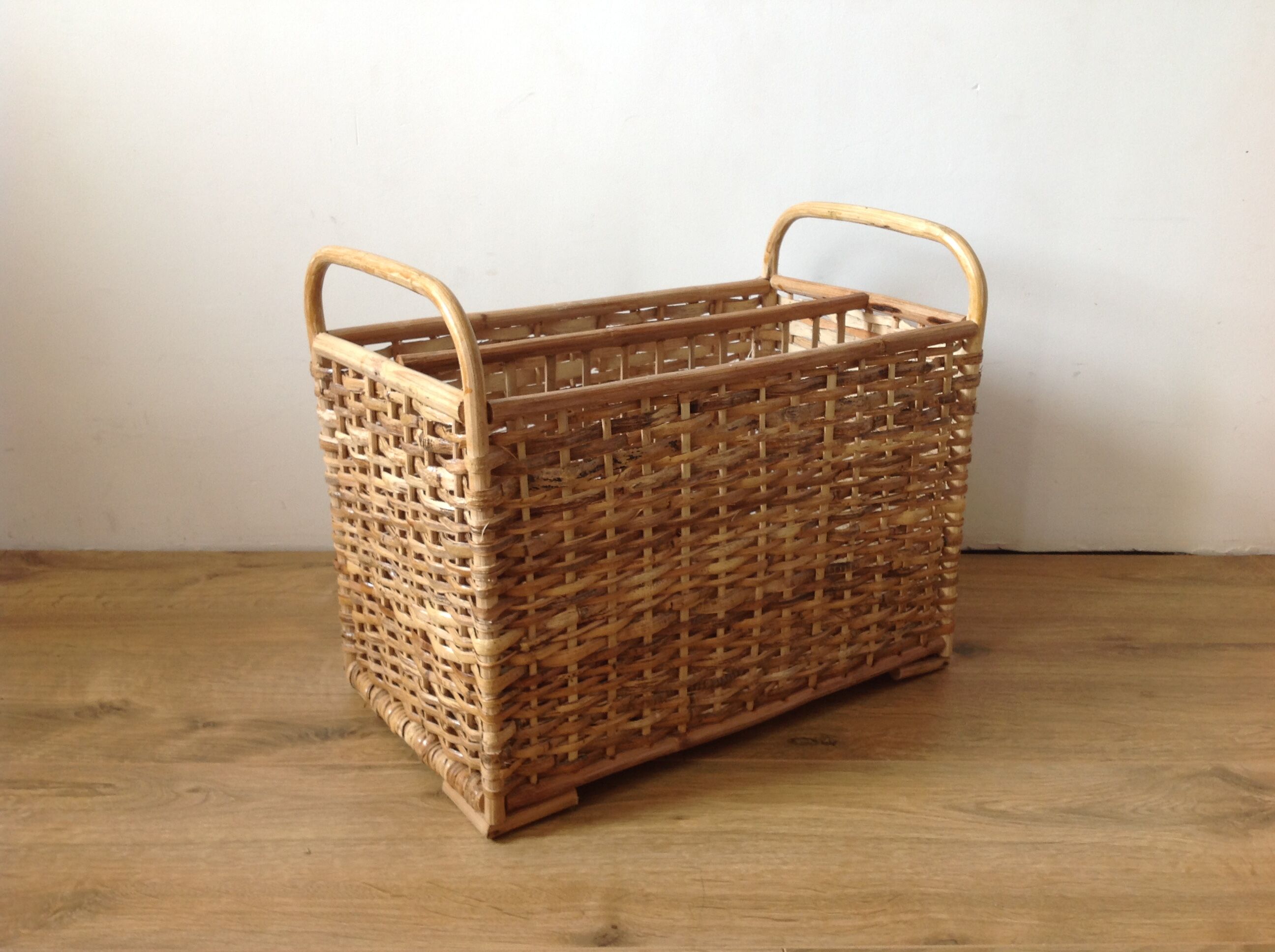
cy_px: 476
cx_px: 638
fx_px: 1287
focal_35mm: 35
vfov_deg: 40.6
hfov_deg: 52.7
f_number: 2.4
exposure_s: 1/17
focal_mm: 4.28
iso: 50
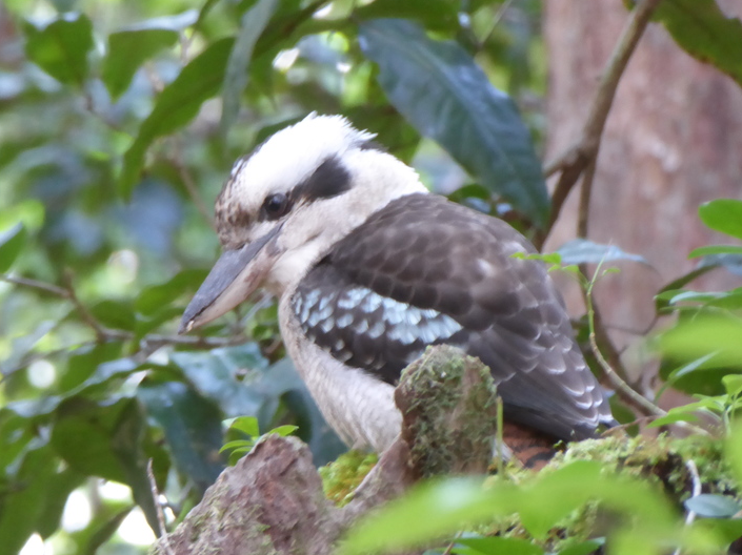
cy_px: 308
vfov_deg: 1.5
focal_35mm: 998
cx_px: 412
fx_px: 21381
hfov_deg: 2.0
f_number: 6.4
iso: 500
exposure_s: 1/4
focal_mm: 129
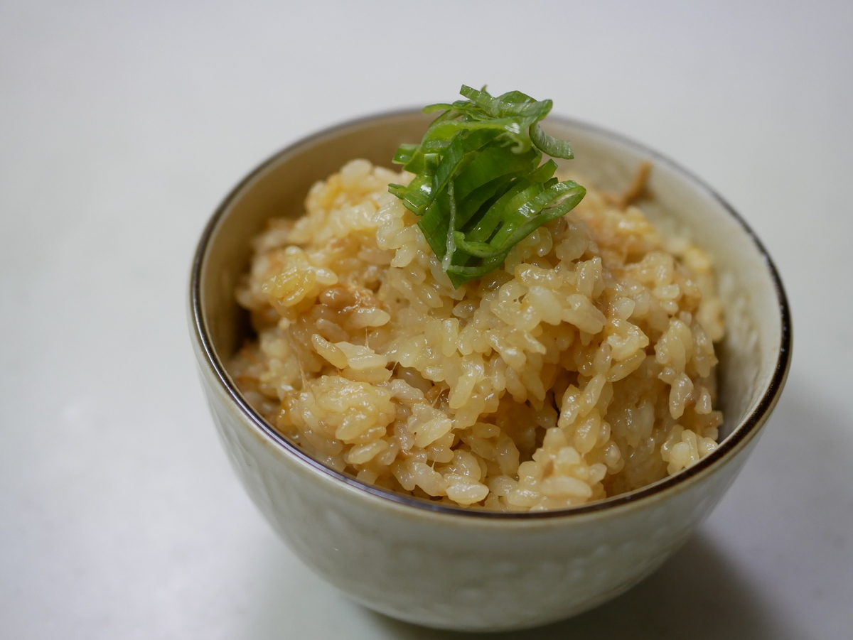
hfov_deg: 38.2
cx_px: 426
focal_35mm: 50
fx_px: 1233
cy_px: 320
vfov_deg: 29.1
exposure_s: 1/125
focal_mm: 25
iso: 1000
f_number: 2.5
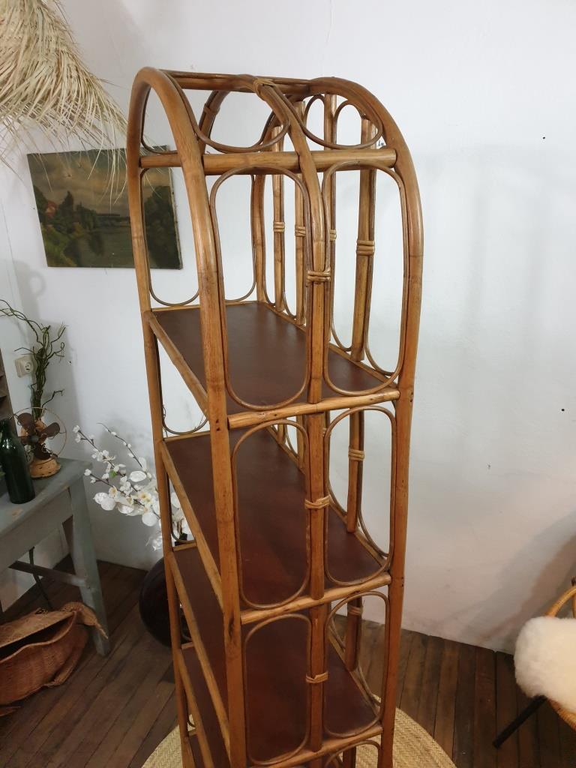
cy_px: 384
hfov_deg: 53.1
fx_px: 577
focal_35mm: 26
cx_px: 288
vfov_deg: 67.3
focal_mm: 4.3
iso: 320
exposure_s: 1/50
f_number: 1.5
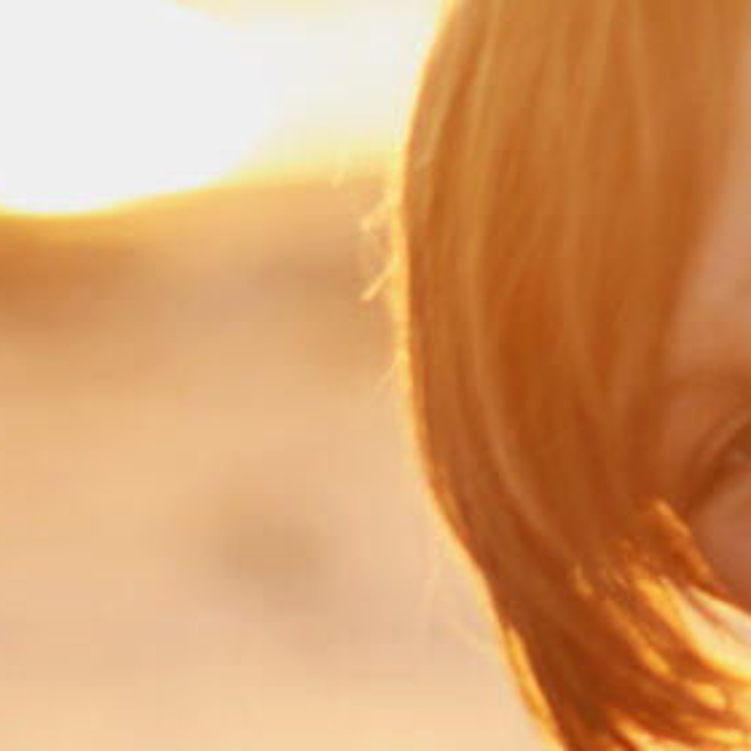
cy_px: 1155
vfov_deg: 2.6
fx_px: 16200
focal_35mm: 660
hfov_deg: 2.6
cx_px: -1668
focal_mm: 85
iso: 100
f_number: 2
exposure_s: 1/400
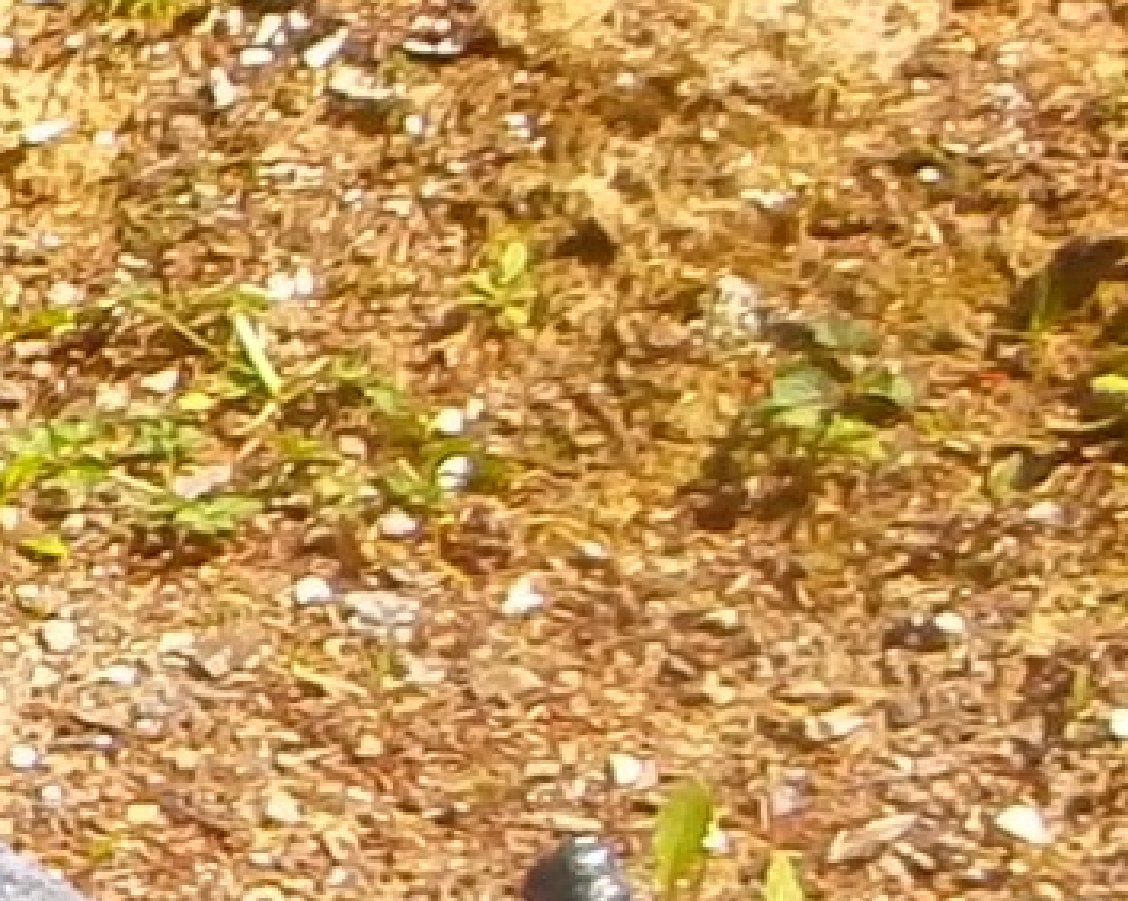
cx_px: -1443
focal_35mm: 199
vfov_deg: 7.7
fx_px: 6640
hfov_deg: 8.9
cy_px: 840
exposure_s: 1/640
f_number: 3
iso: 100
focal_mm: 4.2
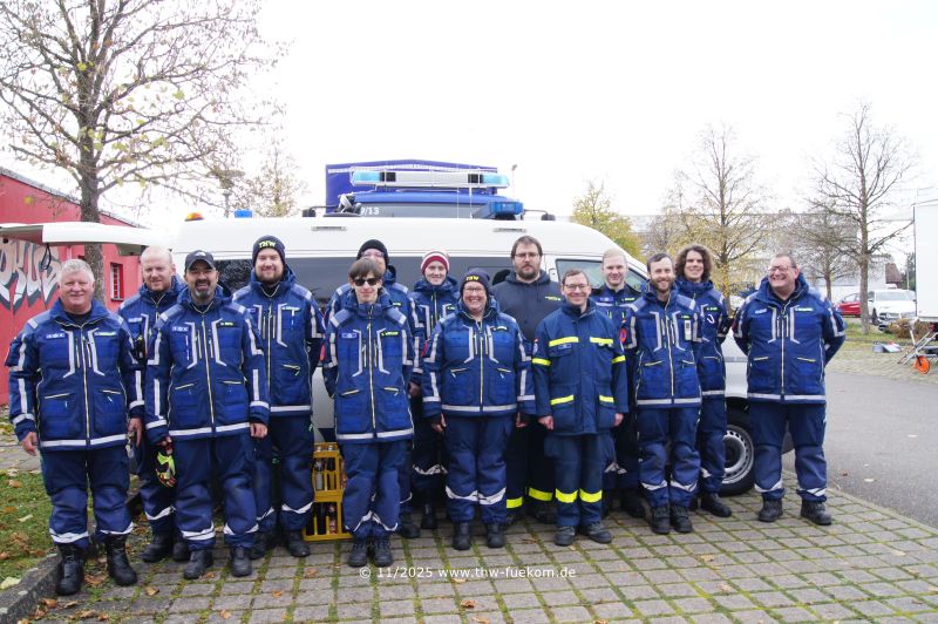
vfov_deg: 43.5
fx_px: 781
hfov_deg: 62.0
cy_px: 312
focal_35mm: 30
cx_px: 469
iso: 160
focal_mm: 20
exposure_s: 1/40
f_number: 9
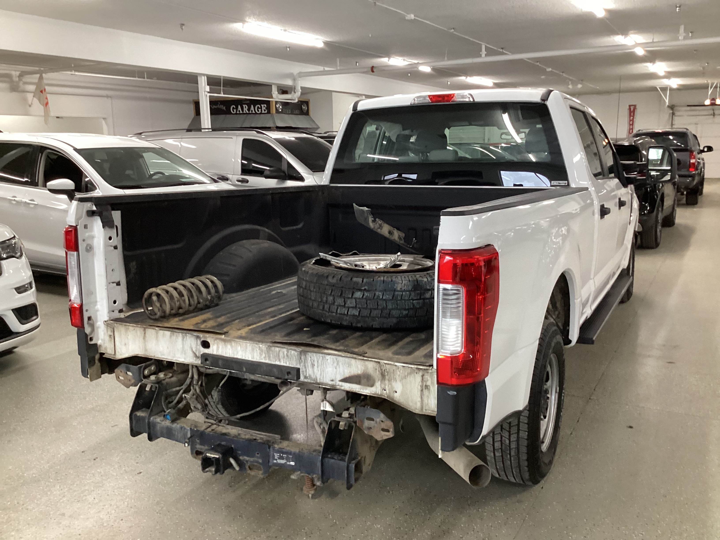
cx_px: 360
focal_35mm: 31
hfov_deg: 58.4
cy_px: 270
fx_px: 645
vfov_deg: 45.4
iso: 250
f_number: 2.4
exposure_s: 1/60
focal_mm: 3.3
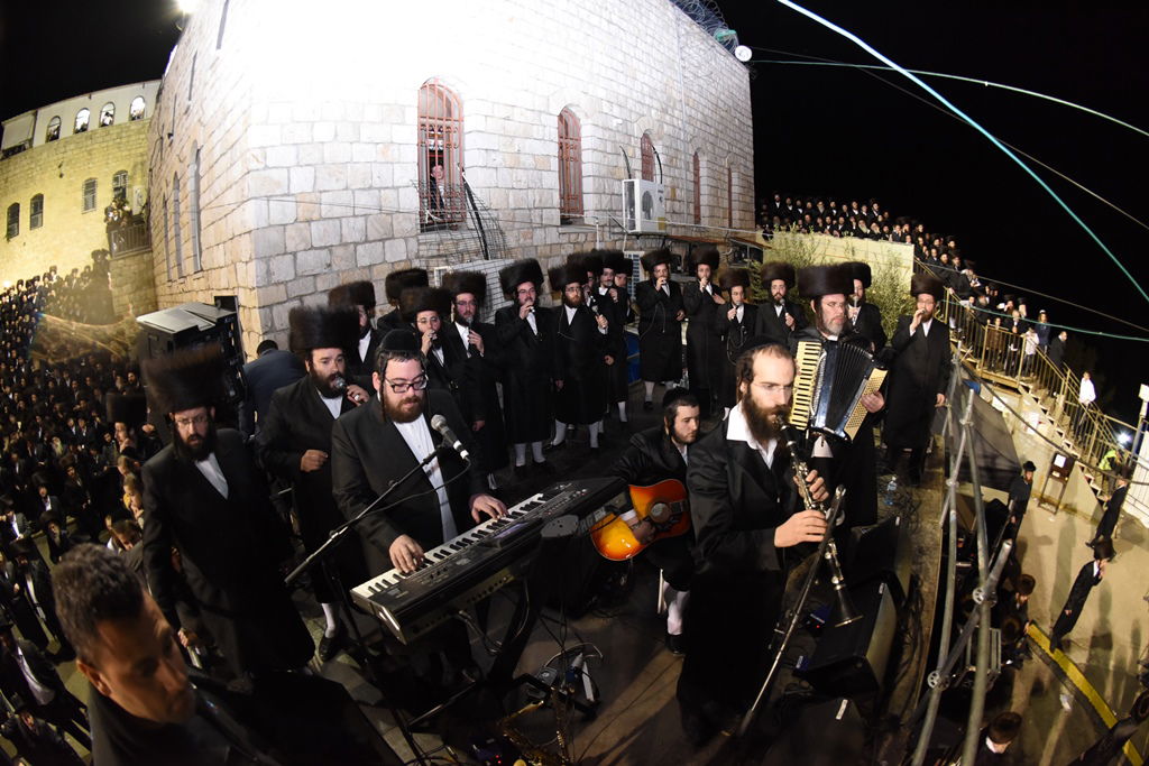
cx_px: 574
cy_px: 383
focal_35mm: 16
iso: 3200
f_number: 4.5
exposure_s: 1/80
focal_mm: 16
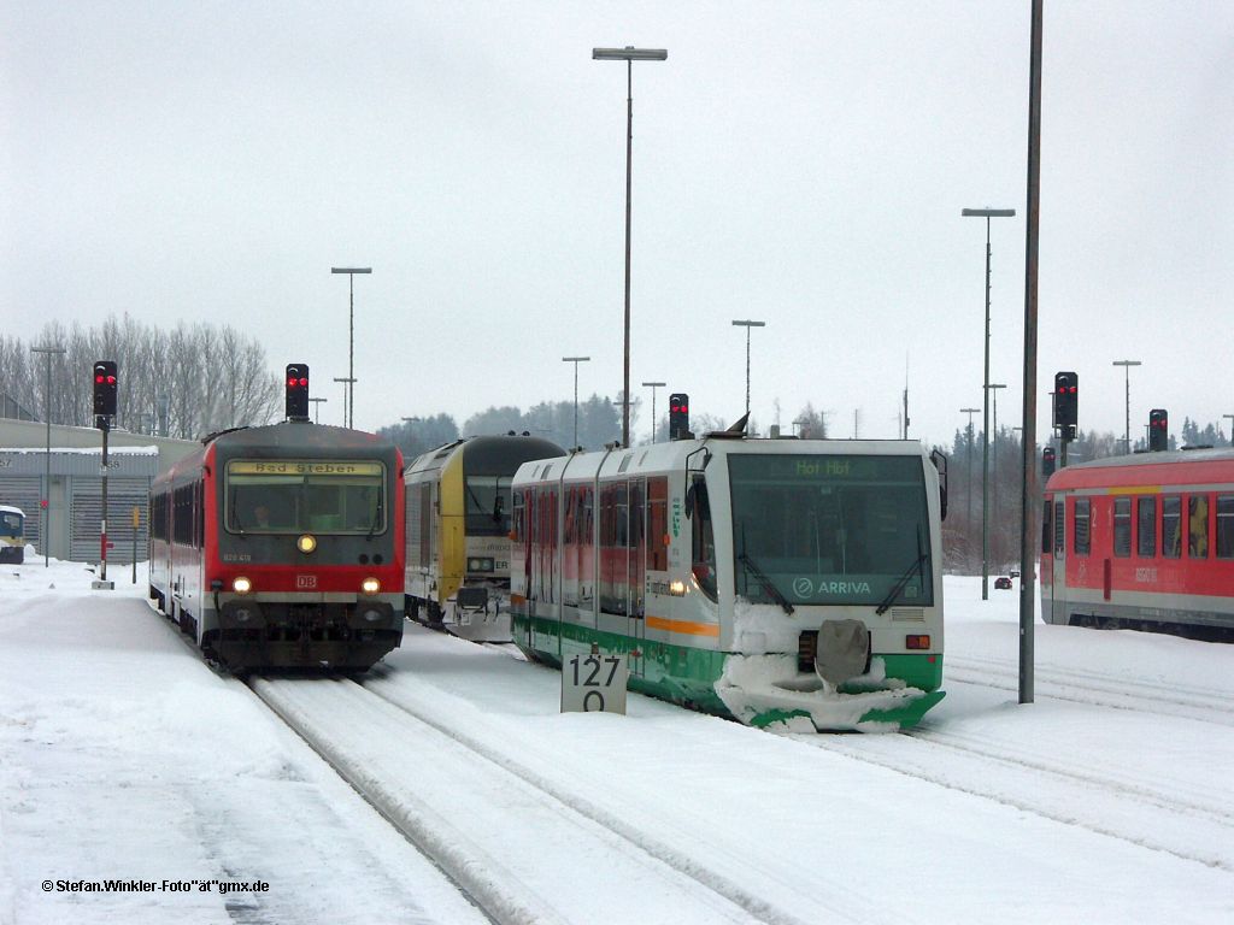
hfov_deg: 15.6
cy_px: 462
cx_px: 617
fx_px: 4492
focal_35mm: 126
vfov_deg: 11.8
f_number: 5.6
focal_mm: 32.12
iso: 100
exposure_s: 1/400
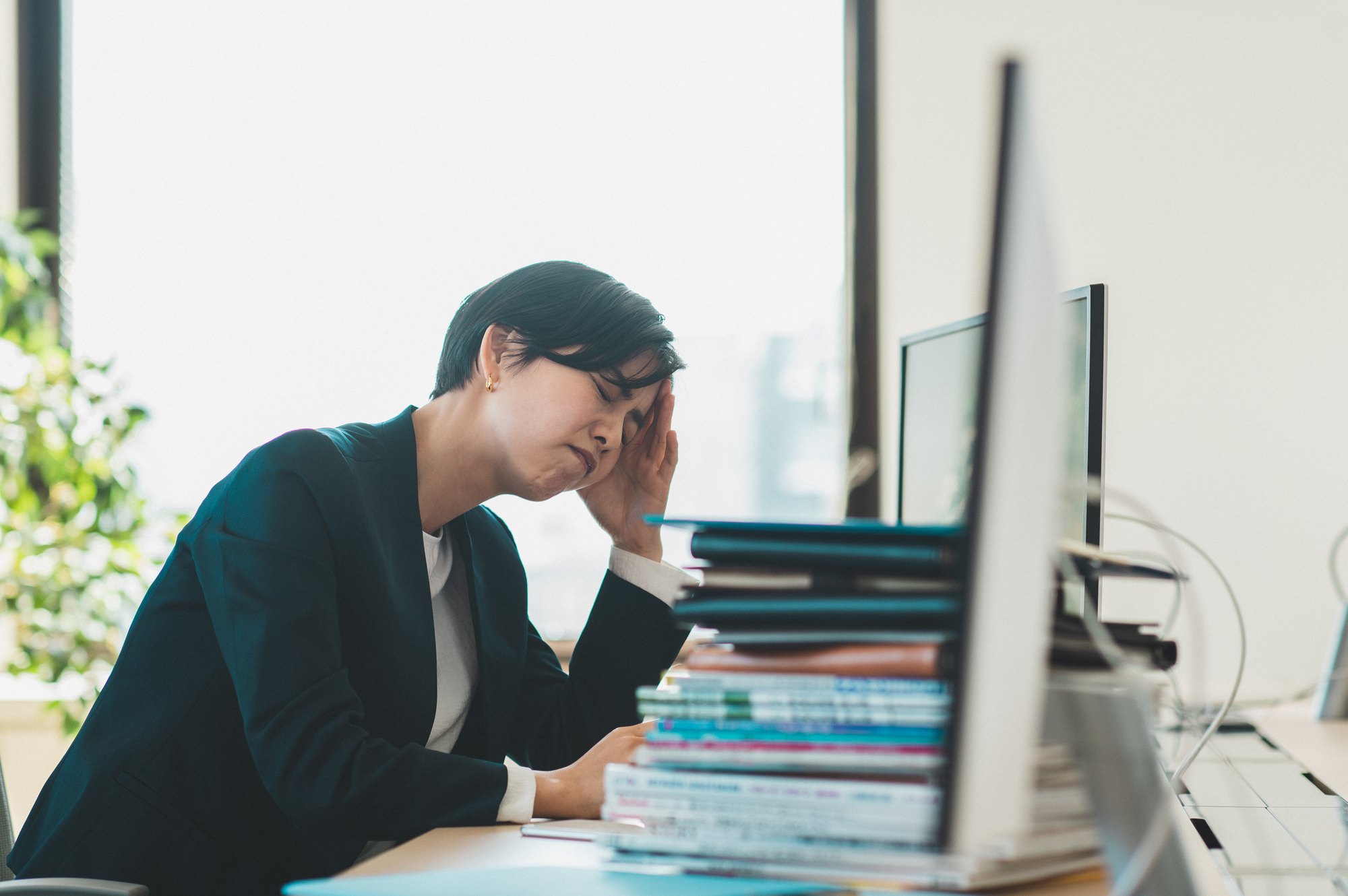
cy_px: 448
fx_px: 3180
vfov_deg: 16.0
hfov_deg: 23.9
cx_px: 674
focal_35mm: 85
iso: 320
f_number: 2.8
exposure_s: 1/160
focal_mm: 85
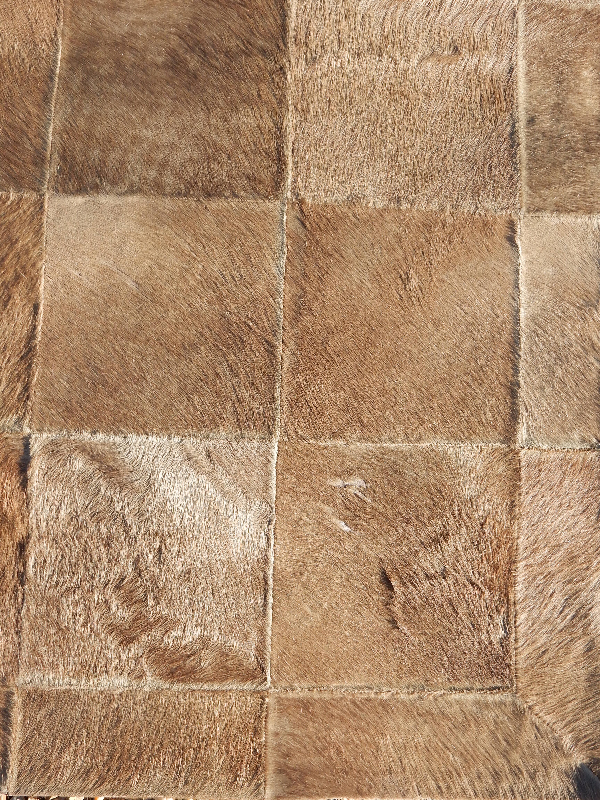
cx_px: 300
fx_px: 832
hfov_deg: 39.7
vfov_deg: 51.4
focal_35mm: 36
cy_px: 400
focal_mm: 6.4
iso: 125
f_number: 4
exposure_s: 1/320
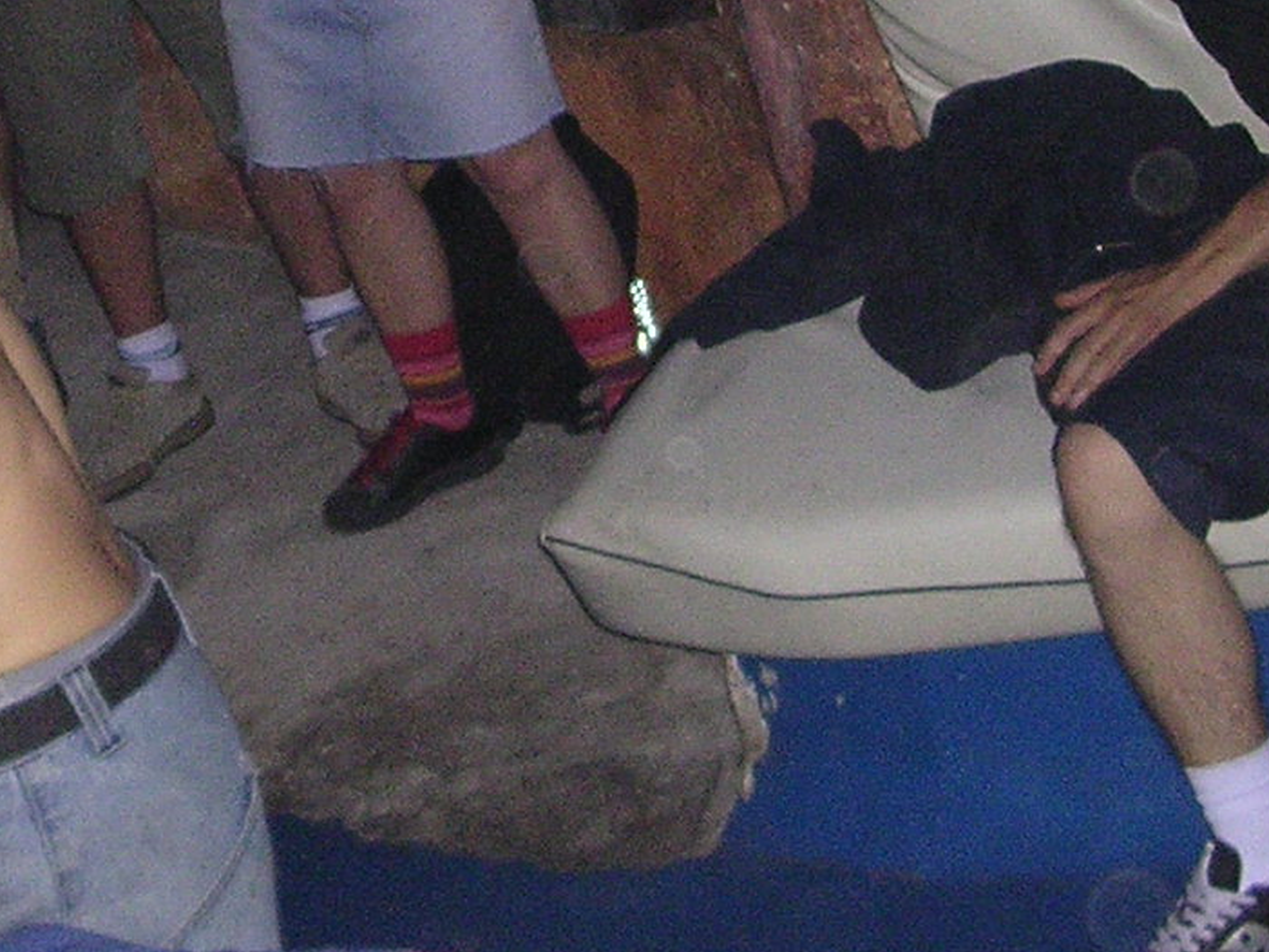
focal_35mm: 111
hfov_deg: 17.6
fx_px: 4070
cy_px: 71
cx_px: 250
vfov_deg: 13.2
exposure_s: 1/60.1
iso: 285
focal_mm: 5.8
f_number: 2.8
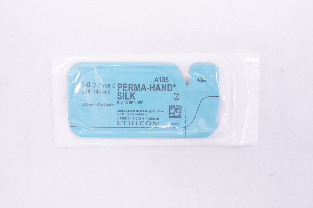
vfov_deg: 32.9
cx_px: 156
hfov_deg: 48.0
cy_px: 104
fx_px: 352
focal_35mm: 40
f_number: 22
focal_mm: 27
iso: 1600
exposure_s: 1/15
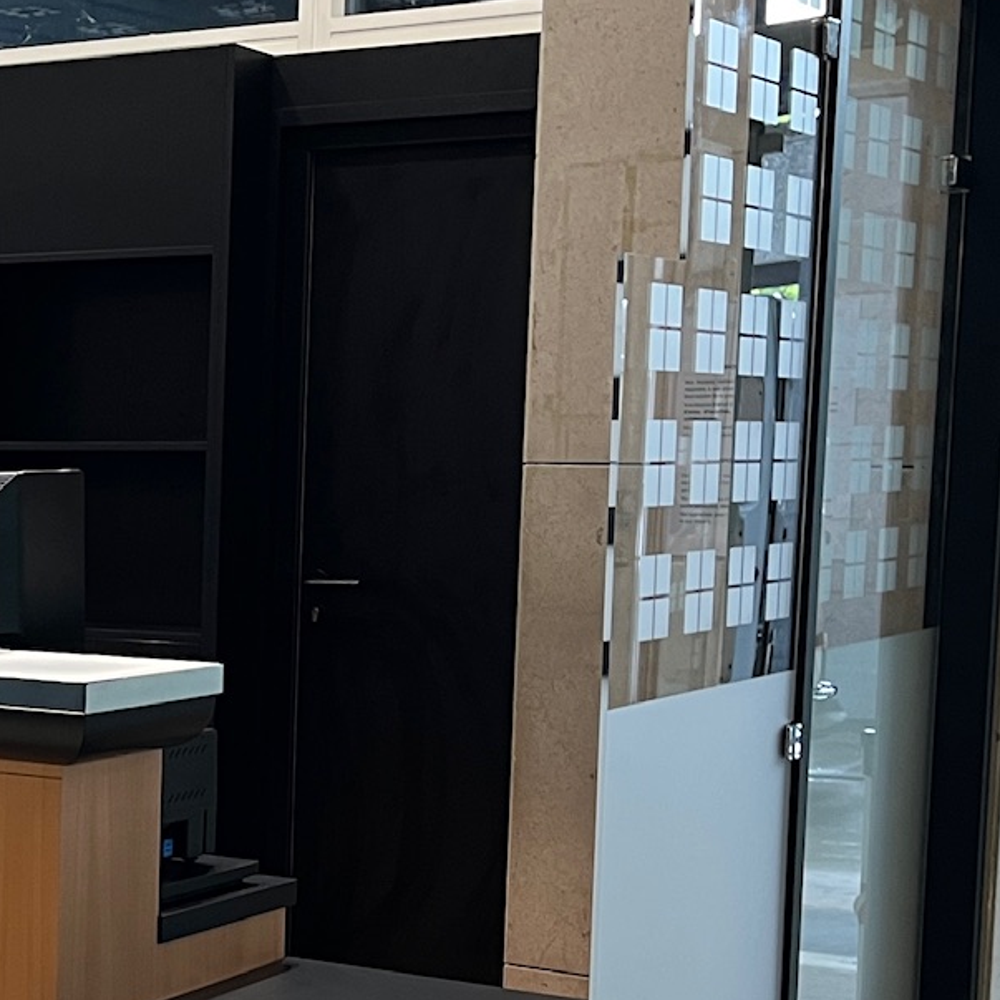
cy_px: 743
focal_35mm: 78
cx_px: -323
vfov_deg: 22.0
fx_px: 2549
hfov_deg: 20.2
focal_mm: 5.1
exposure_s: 1/50
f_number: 1.6
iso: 100
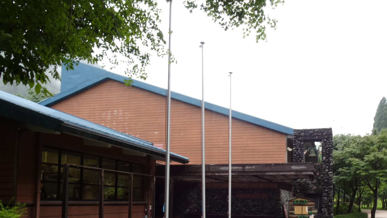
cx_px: 241
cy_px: 179
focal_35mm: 36
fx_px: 369
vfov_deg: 31.8
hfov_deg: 54.7
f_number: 3.5
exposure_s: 1/60
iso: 80
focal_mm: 4.25
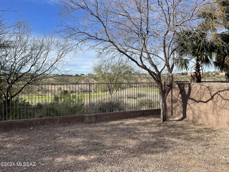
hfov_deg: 67.3
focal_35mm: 26
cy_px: 86
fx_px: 172
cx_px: 114
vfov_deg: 53.1
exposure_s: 1/2451
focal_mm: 4.2
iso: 32
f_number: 1.6
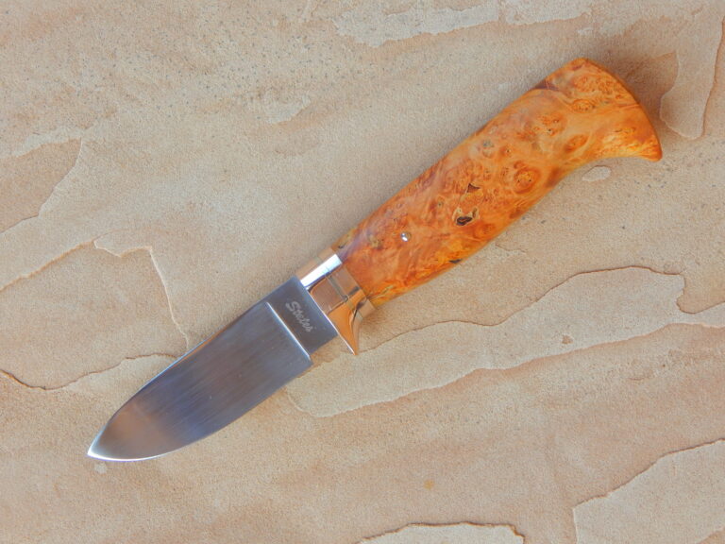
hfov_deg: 28.2
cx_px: 362
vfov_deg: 21.3
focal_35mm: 69
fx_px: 1445
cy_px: 272
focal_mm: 12.3
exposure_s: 1/80
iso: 125
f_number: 4.1
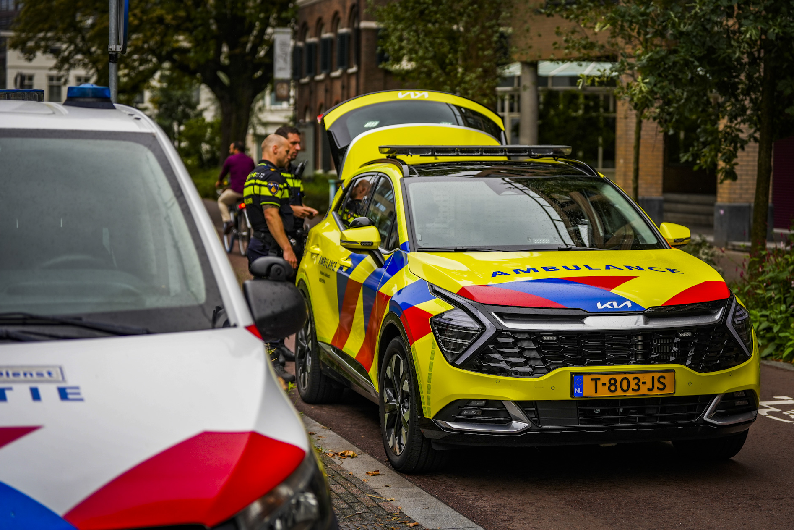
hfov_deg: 28.5
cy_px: 265
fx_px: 1566
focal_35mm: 71
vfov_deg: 19.2
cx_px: 393
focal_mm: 70
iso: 200
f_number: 2.8
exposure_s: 1/640
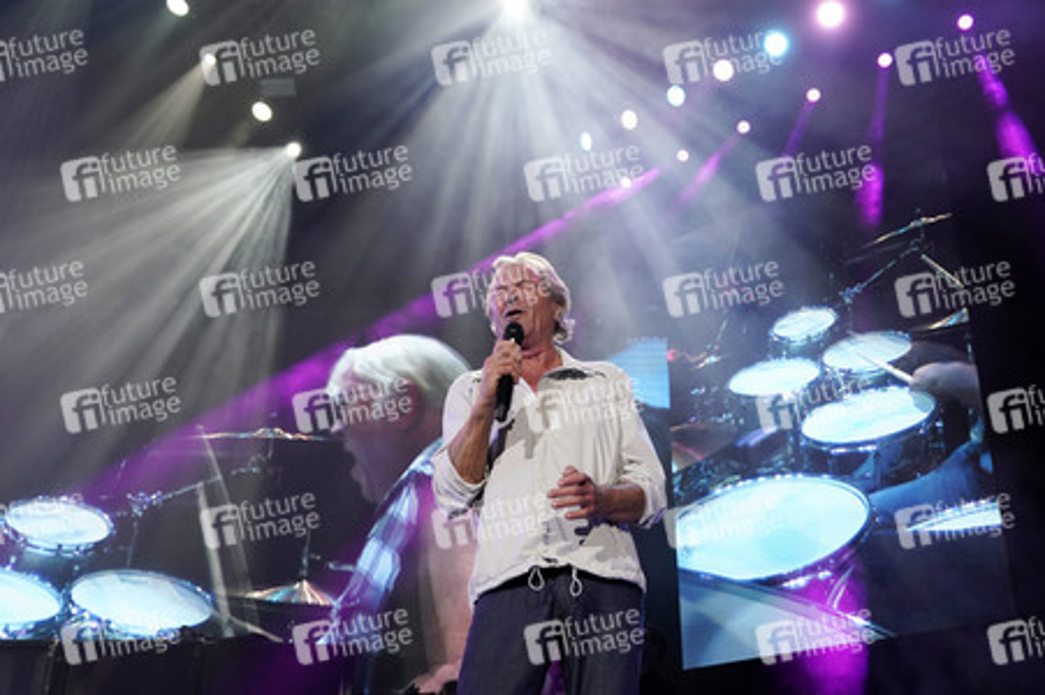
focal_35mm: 38
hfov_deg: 50.7
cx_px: 522
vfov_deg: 35.0
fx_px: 1102
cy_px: 348
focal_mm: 38
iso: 1600
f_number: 5.6
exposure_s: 1/320
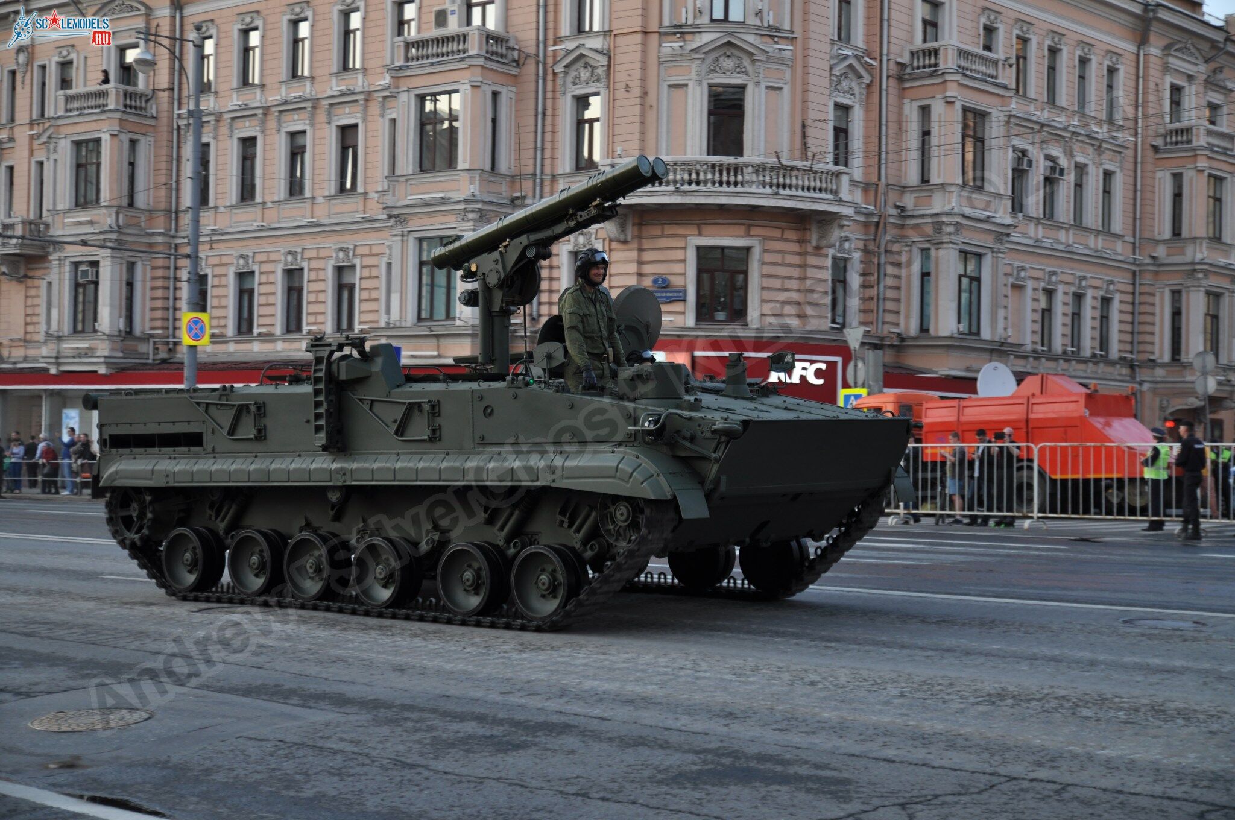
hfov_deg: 35.1
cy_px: 410
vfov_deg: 23.7
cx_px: 618
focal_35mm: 57
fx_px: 1953
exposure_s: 1/160
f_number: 2.8
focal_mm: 38
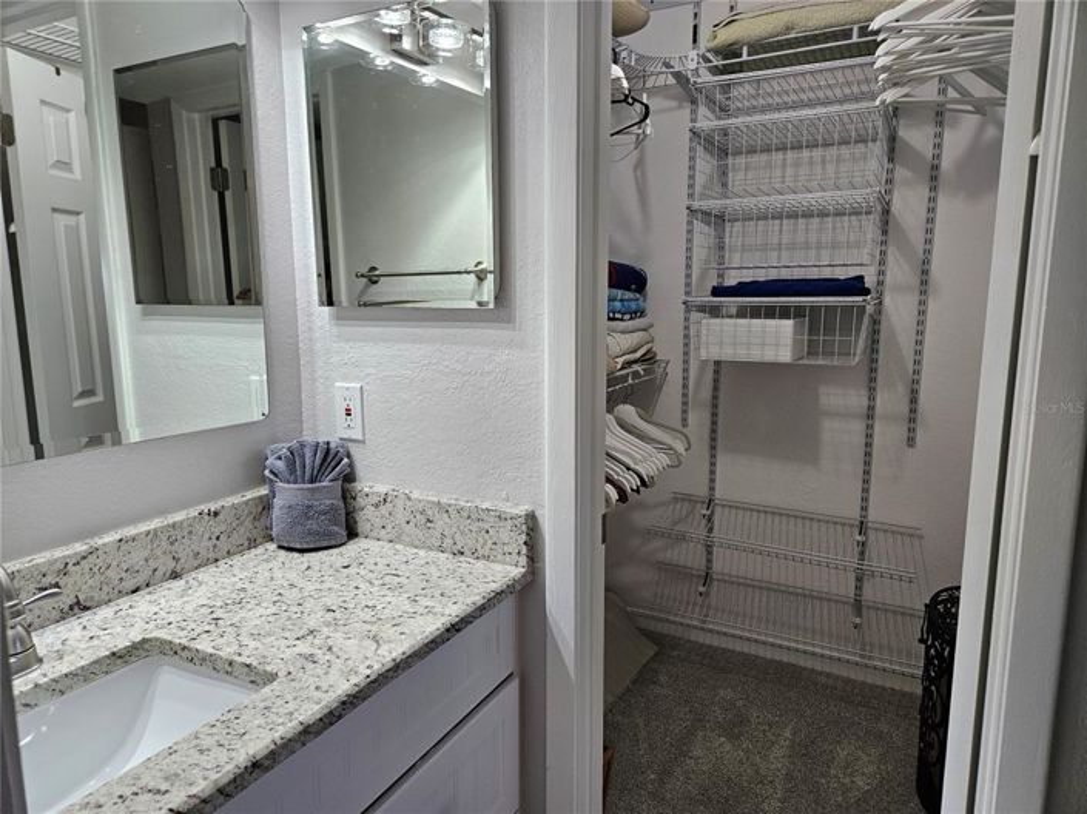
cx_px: 544
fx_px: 722
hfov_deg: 74.0
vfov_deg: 58.8
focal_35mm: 23
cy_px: 407
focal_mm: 5.4
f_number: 1.8
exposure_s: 1/120
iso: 80
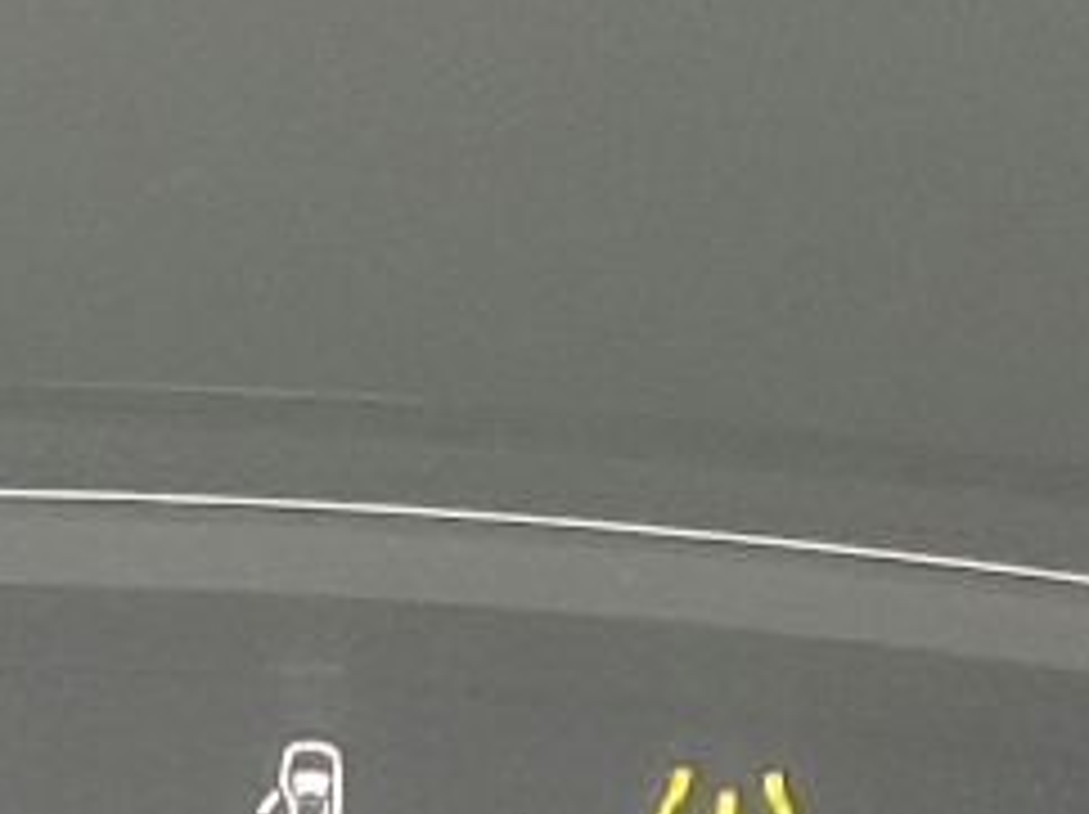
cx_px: 99
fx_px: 5406
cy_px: 1965
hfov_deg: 11.4
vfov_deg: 8.0
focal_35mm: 172
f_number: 1.5
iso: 73
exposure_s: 1/120
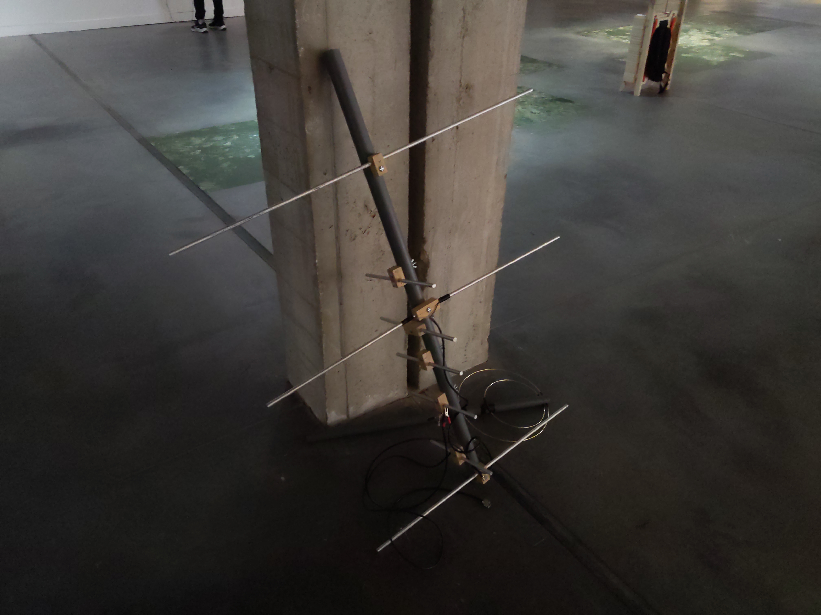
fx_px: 617
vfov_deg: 53.1
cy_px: 308
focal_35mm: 26
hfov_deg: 67.3
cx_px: 410
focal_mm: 4.44
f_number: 1.8
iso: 1070
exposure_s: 1/33
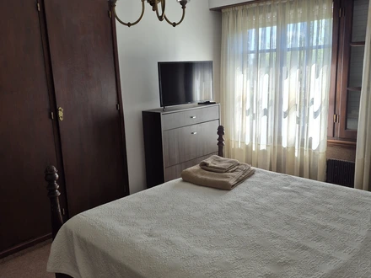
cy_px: 139
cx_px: 186
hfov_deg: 73.9
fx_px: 247
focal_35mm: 23
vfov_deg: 58.9
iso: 40
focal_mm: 5.4
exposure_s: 1/180
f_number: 1.8
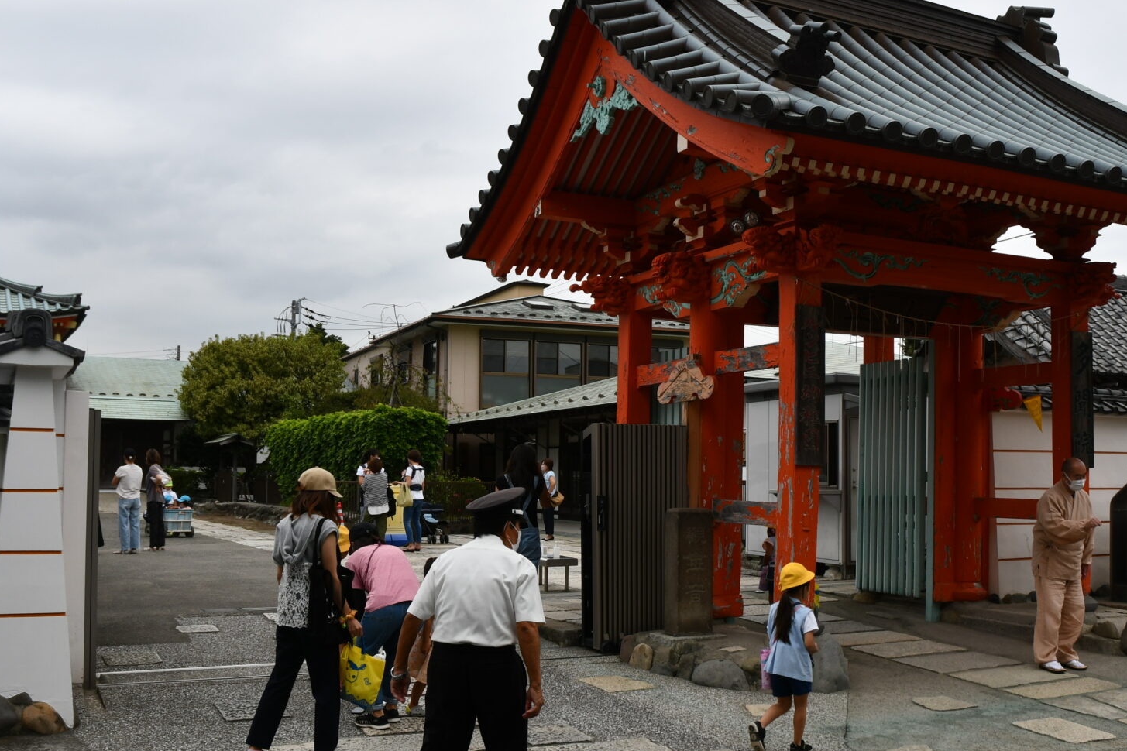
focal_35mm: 38
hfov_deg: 49.8
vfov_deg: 35.0
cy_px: 410
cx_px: 751
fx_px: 1190
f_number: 8
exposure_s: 1/250
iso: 200
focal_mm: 18
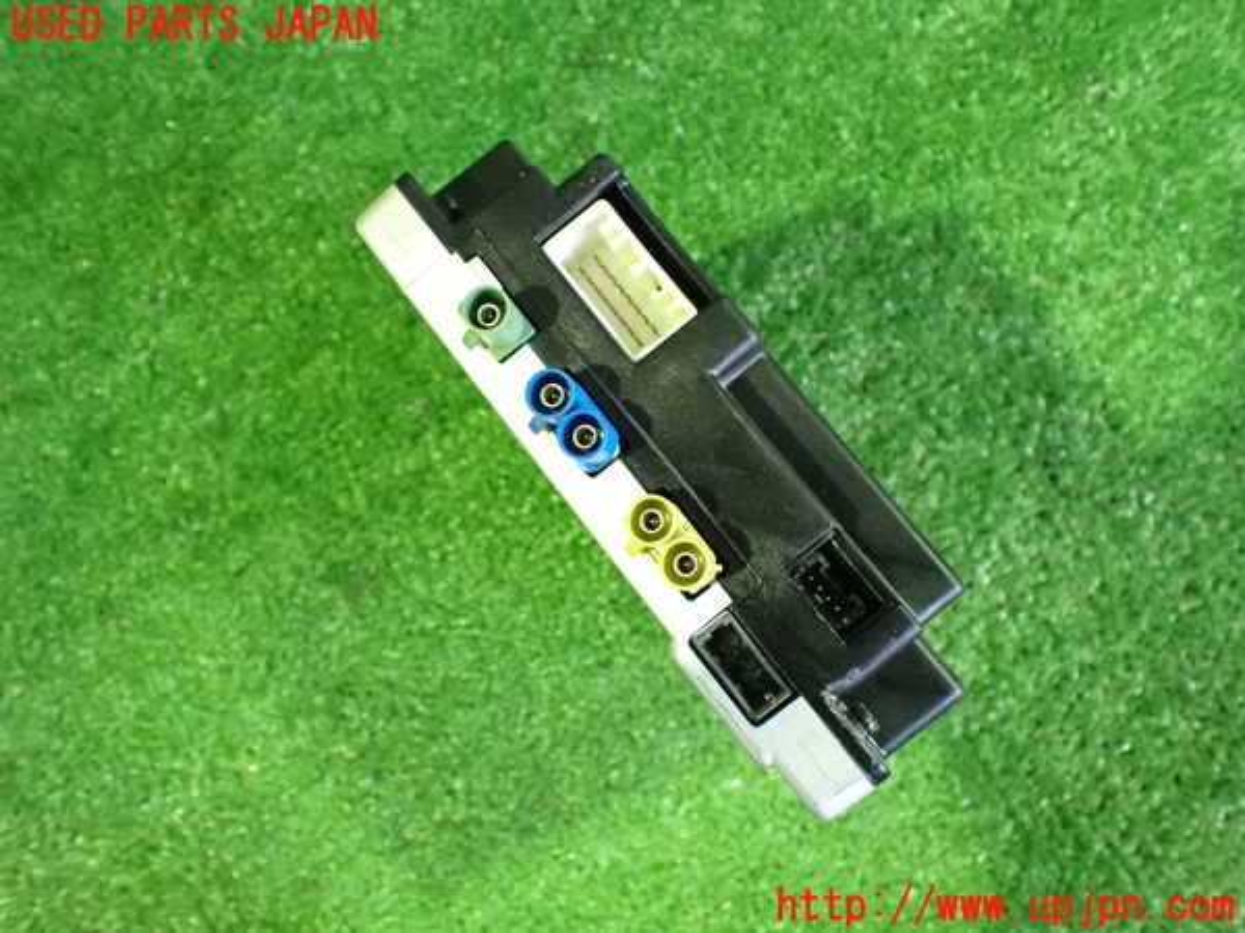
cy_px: 466
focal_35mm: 30
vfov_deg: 46.8
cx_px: 622
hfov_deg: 60.0
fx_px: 1079
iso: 1600
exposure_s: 1/30
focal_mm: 5.4
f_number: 2.3
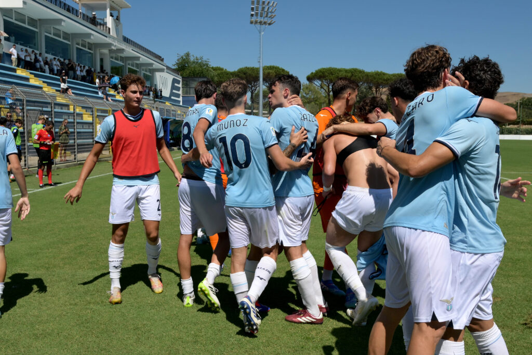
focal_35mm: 36
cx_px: 266
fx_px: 532
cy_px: 178
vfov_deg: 36.9
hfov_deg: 53.1
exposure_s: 1/1250
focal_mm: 24
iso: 250
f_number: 9
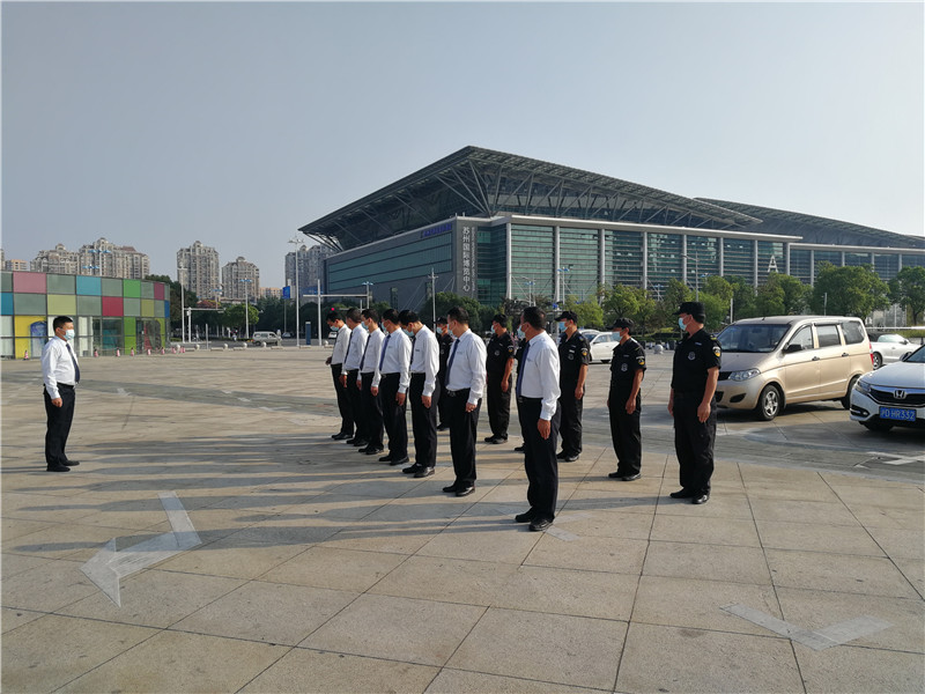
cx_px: 462
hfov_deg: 65.3
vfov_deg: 51.4
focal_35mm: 27
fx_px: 721
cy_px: 347
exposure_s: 1/842
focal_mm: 3.84
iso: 50
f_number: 2.2
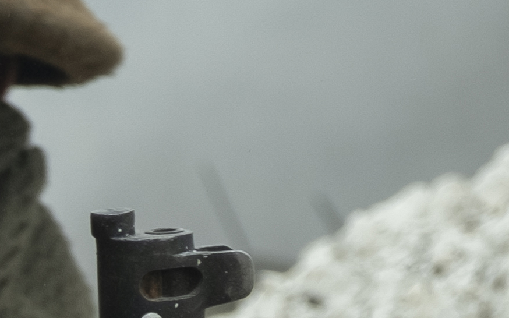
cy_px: 1009
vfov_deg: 2.2
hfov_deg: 3.5
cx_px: -886
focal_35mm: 581
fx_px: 8059
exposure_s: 1/500
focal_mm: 55
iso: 200
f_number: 5.6
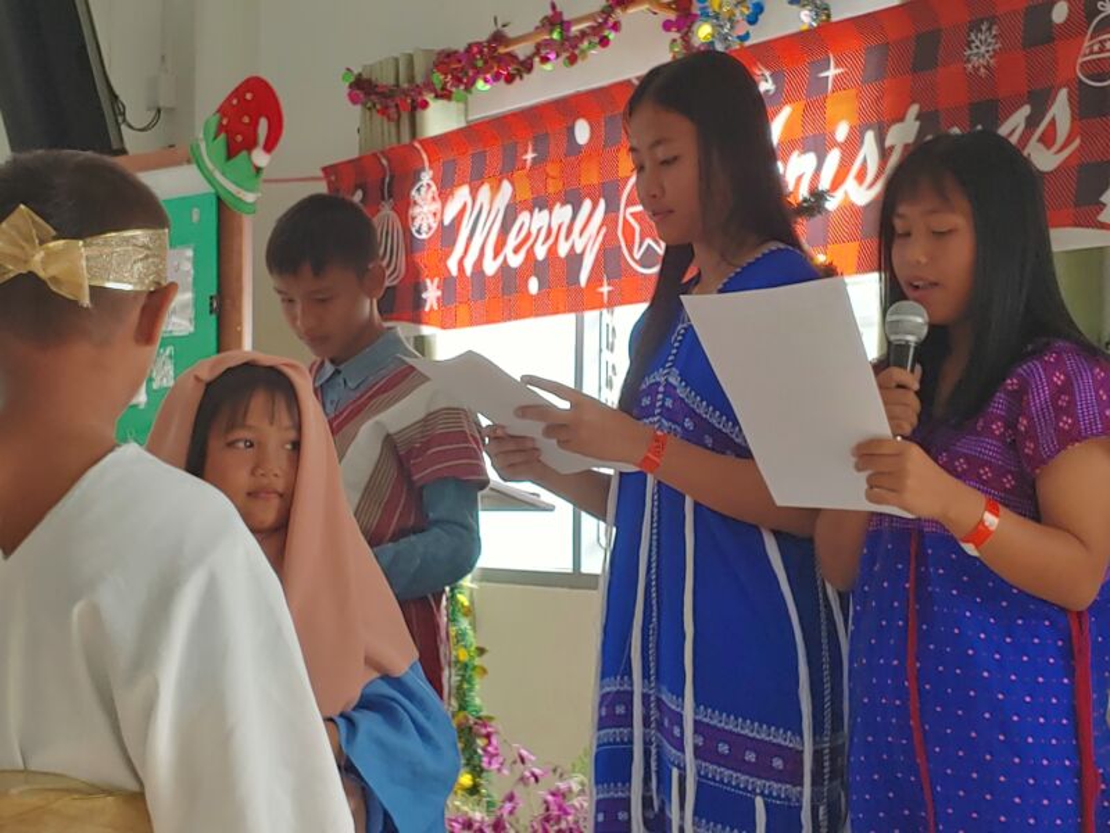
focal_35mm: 67
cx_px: 555
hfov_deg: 29.0
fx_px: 2148
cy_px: 416
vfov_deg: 21.9
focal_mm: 4.23
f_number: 1.5
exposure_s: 1/195
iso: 50
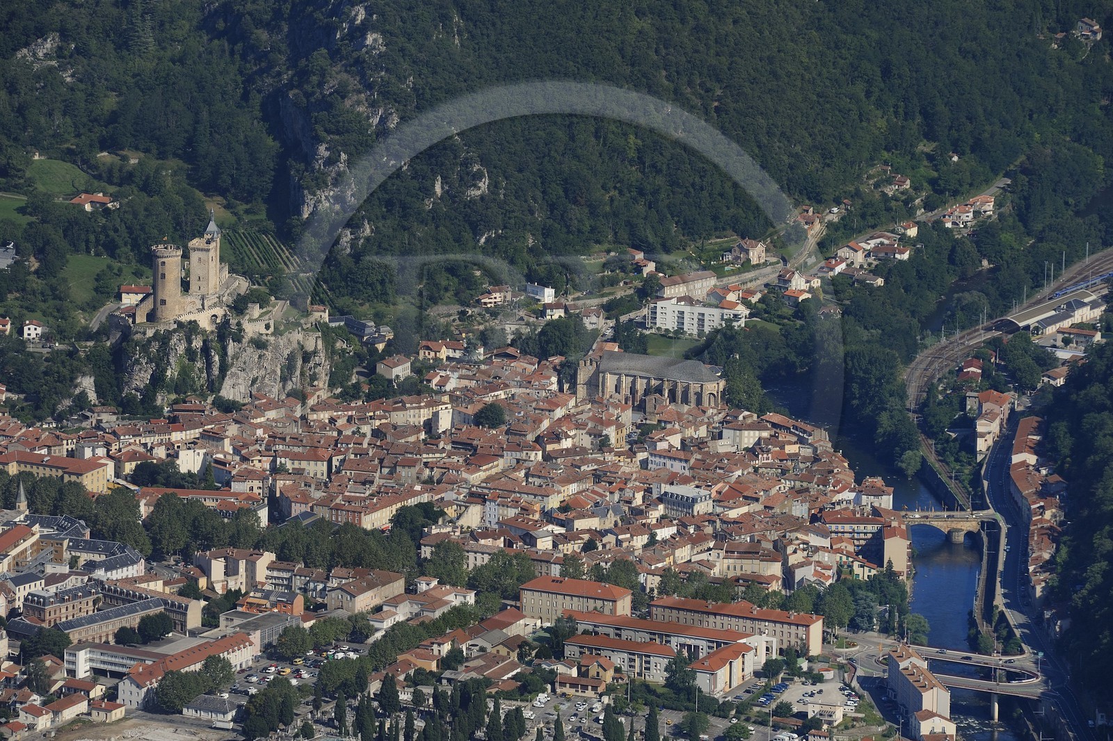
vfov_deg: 6.9
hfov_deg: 10.3
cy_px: 370
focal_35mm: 200
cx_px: 556
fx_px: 6182
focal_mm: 200
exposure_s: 1/1000
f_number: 6.3
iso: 200
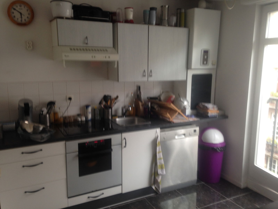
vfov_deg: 42.9
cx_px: 139
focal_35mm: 33
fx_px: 265
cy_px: 104
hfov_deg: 55.4
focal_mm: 4.12
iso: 50
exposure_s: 1/20
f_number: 2.4
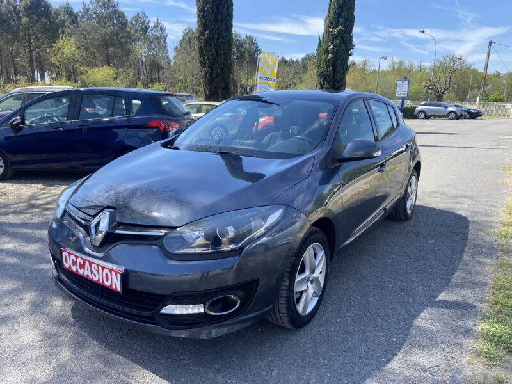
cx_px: 256
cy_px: 192
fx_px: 385
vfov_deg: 53.1
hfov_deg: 67.3
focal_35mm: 26
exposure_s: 1/942
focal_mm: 4.25
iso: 32
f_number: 1.8
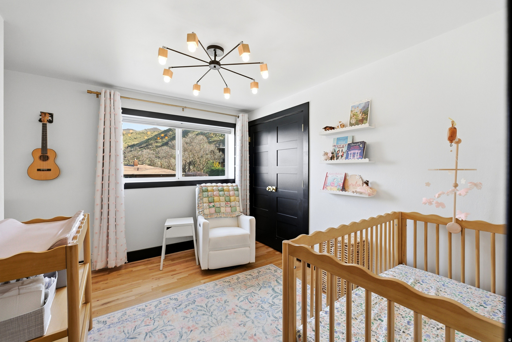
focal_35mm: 15
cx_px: 256
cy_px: 171
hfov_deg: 100.0
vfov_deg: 77.1
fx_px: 215
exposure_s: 1/4000
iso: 1600
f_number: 5.6
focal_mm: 15.1
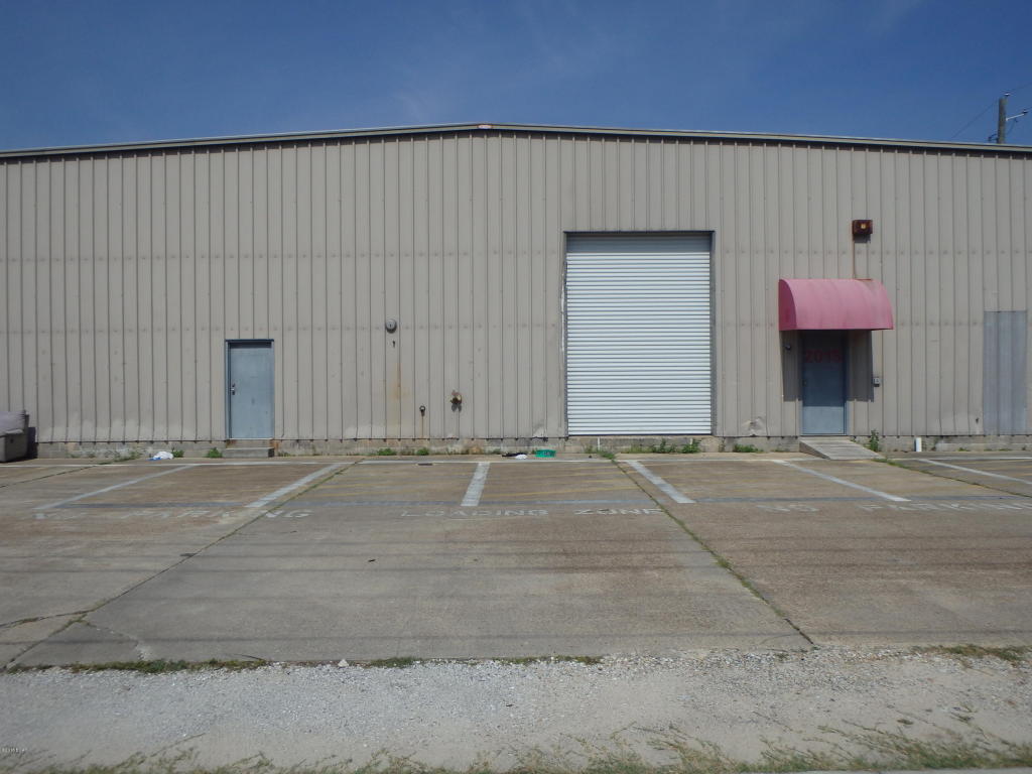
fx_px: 835
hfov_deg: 63.4
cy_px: 387
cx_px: 516
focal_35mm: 28
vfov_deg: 49.7
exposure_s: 1/320
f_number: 11
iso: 125
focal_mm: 5
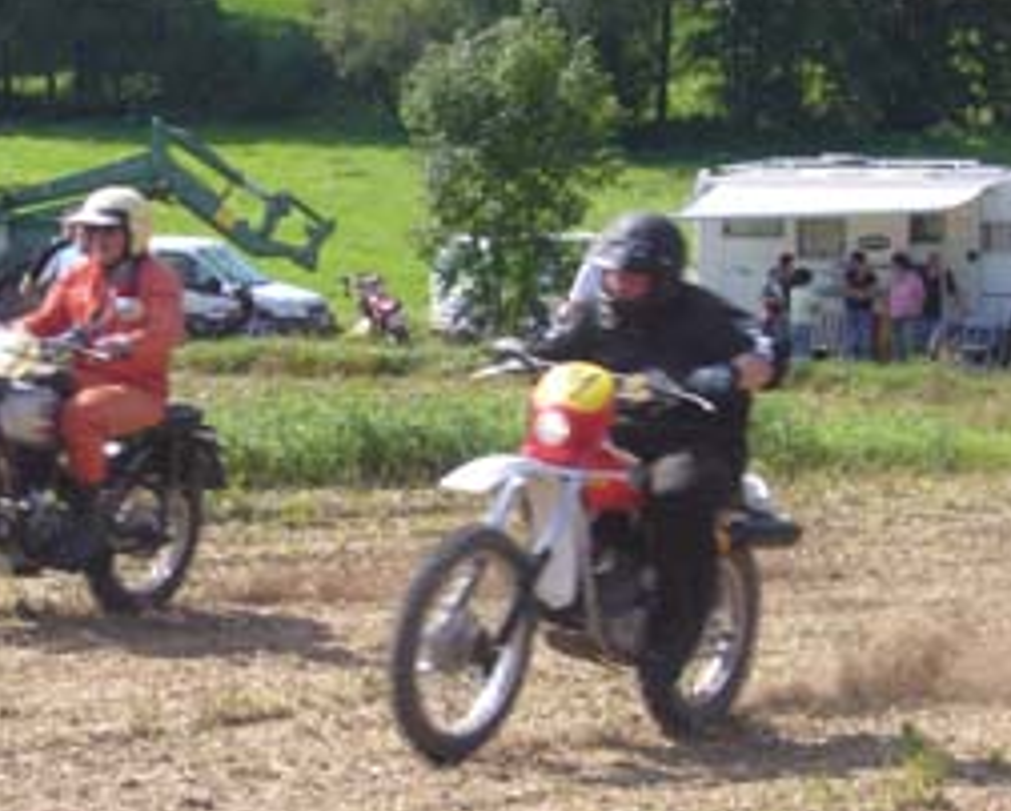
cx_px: 441
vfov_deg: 11.6
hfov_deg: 14.5
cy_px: 450
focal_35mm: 133
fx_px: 3983
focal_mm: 14.3
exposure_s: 1/125
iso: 100
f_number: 9
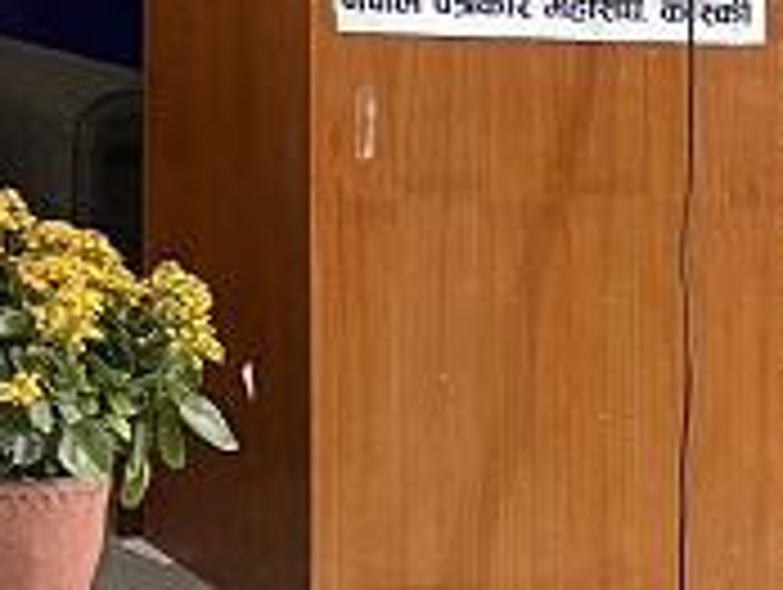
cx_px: -1012
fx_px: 2922
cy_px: -412
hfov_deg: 12.5
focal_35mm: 129
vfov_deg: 10.9
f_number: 1.6
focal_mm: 5.1
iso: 320
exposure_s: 1/50
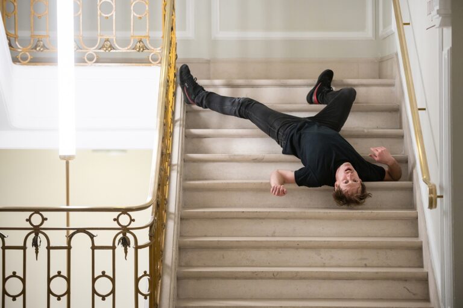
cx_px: 232
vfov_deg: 10.1
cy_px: 154
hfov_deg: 15.2
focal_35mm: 135
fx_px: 1735
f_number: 2.8
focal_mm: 135
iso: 4000
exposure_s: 1/400
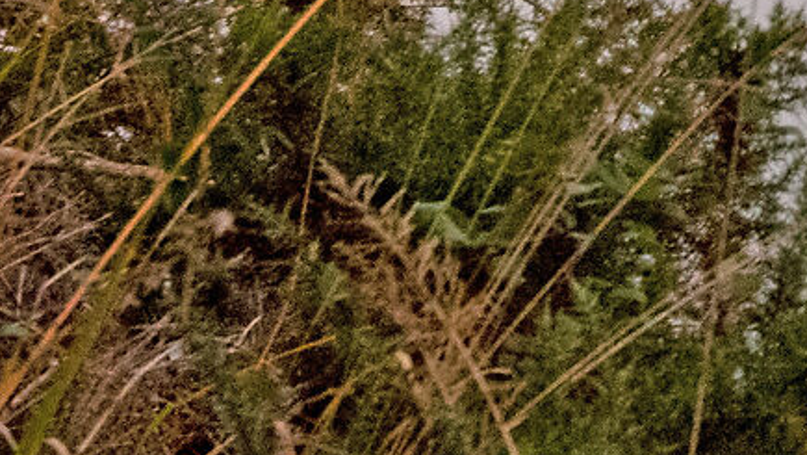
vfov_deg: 5.0
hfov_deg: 8.8
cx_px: 1633
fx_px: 4945
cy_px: -828
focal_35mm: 231
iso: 7200
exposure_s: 1/80
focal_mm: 40
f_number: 10
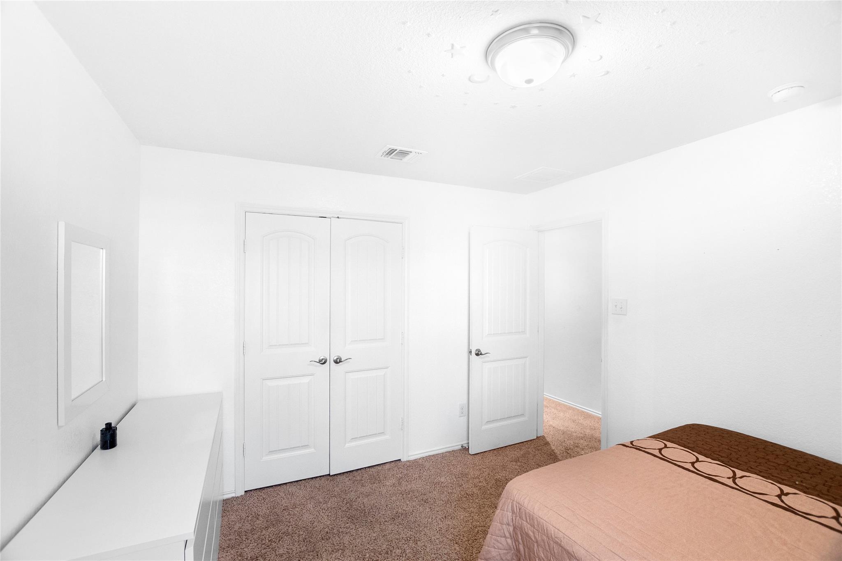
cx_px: 421
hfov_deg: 100.4
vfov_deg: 77.3
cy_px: 280
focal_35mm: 15
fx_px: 351
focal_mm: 10
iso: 1000
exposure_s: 1/20
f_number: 5
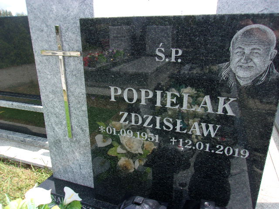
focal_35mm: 27
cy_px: 104
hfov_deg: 65.3
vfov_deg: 51.4
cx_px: 140
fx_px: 218
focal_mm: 4.9
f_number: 10.4
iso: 80
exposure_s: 1/38
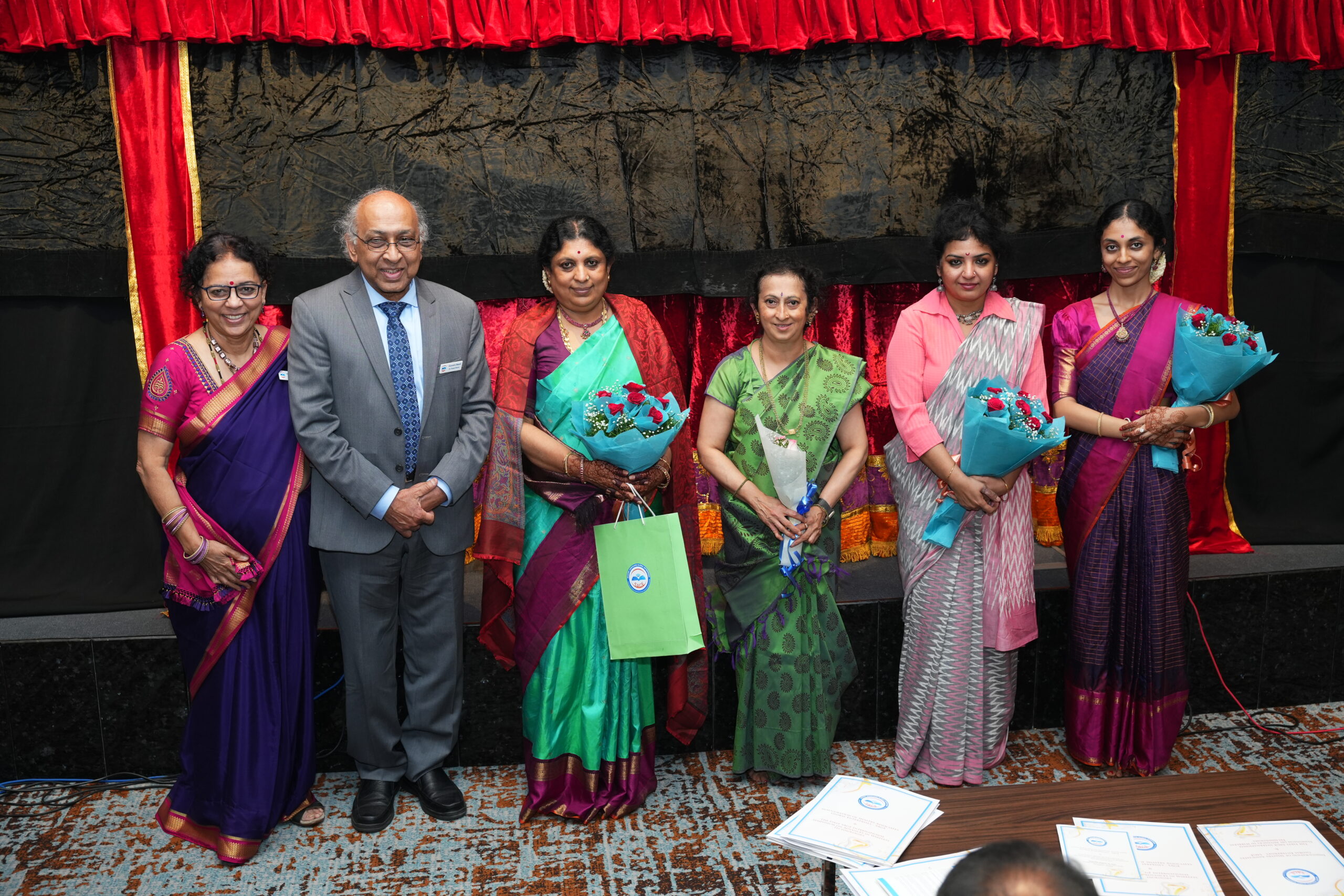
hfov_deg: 50.3
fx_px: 1430
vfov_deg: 34.8
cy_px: 448
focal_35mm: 38
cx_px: 672
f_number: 4
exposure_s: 1/160
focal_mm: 38.3
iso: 1000
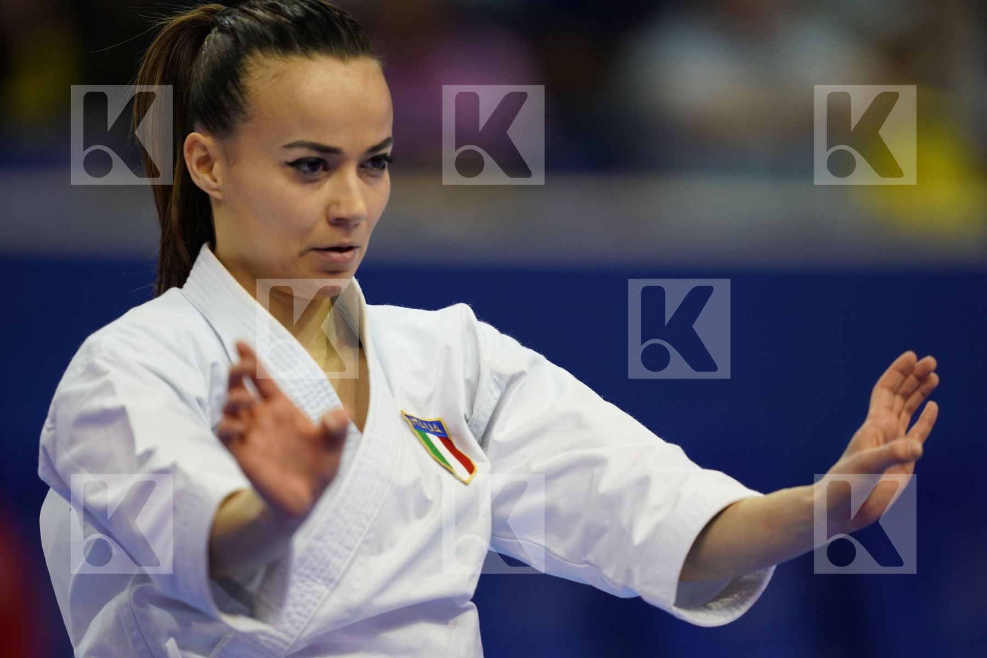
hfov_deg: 5.2
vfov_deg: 3.4
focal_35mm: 400
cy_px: 329
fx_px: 10966
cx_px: 494
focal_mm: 400
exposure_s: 1/500
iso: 2000
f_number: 2.8
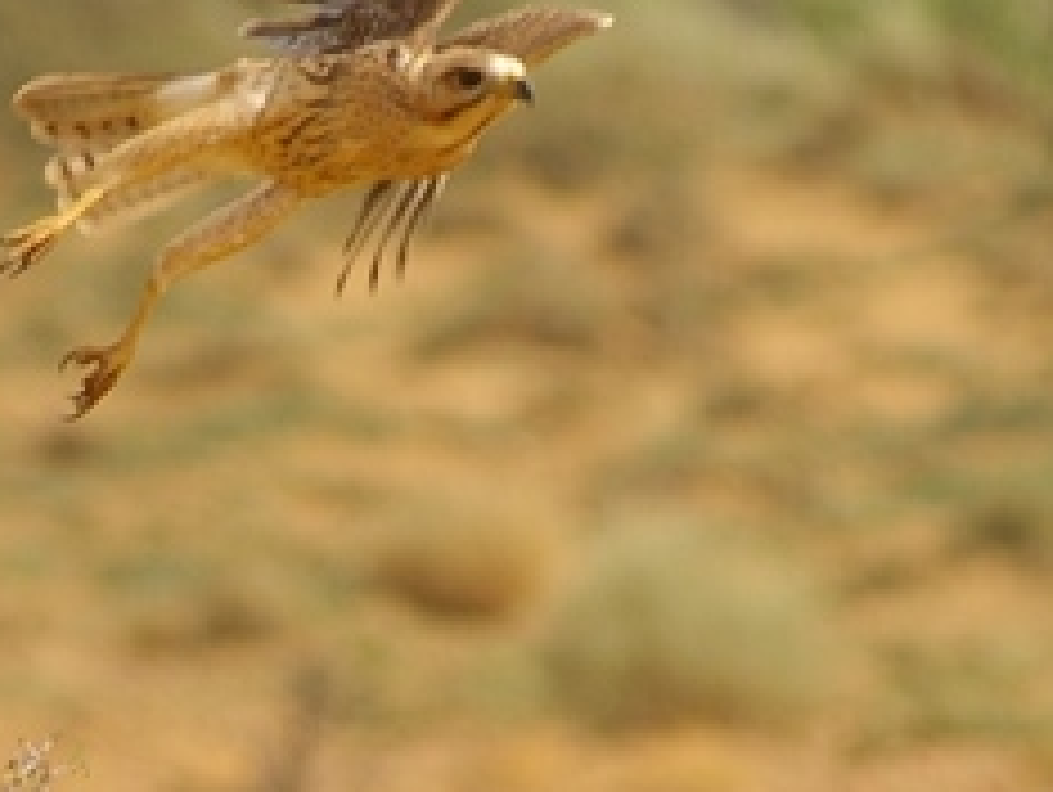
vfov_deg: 2.6
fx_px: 17266
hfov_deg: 3.5
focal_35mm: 567
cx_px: 418
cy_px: 187
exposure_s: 1/1000
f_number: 5.6
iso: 200
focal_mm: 200
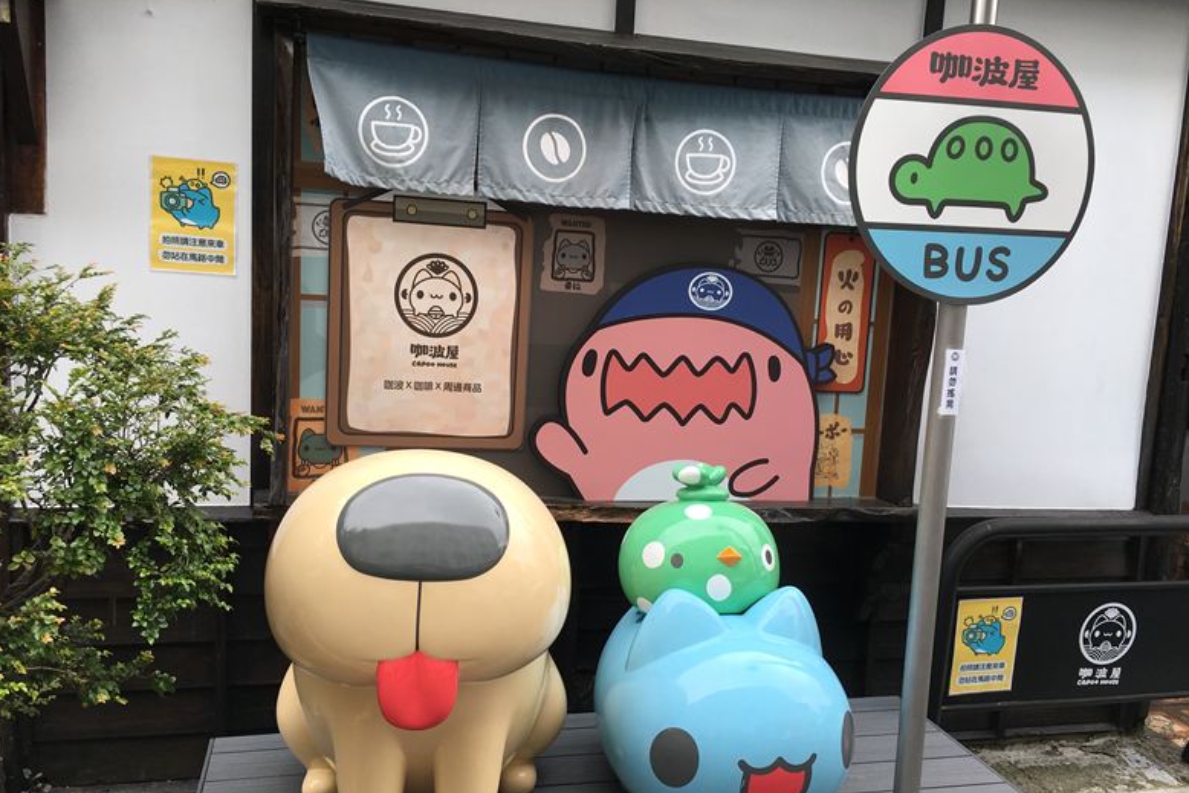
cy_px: 440
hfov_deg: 60.3
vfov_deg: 42.3
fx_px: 1024
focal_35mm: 31
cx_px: 594
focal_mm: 4.15
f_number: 2.2
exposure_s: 1/413
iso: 25
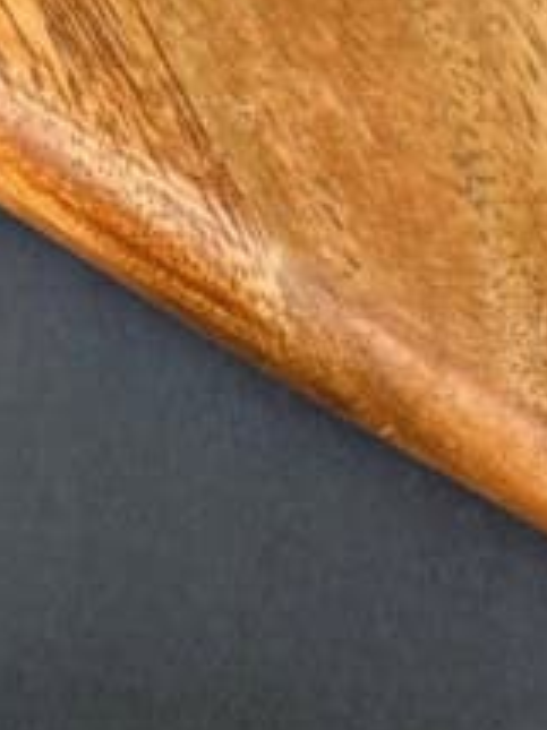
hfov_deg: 11.7
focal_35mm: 124
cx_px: -92
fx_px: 2615
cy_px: 584
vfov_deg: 15.8
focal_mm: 5.7
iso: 32
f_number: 1.5
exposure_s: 1/121
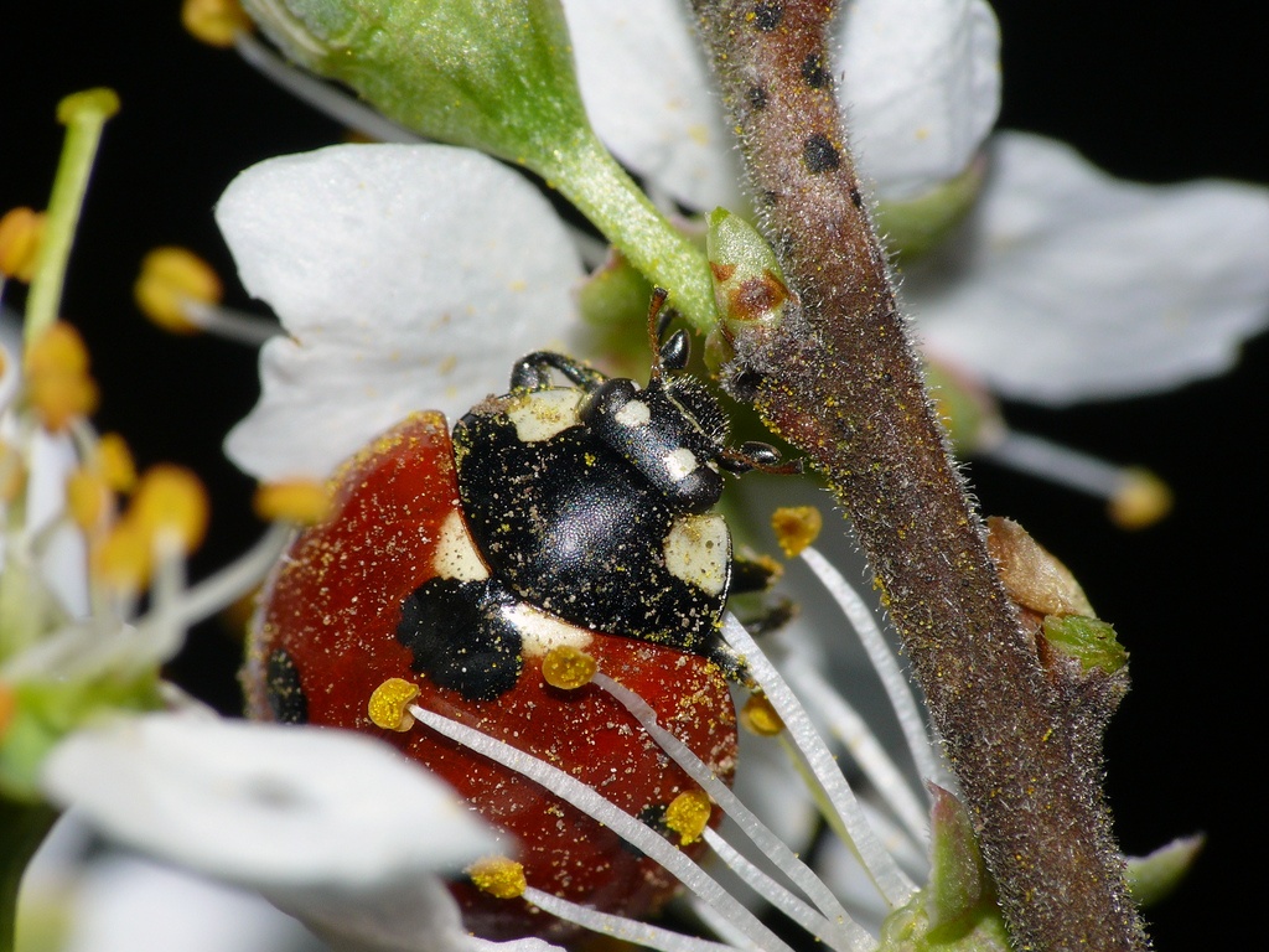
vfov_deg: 4.7
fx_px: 11694
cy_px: 476
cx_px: 634
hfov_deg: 6.2
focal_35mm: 319
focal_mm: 67.4
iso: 100
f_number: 11
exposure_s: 1/1000
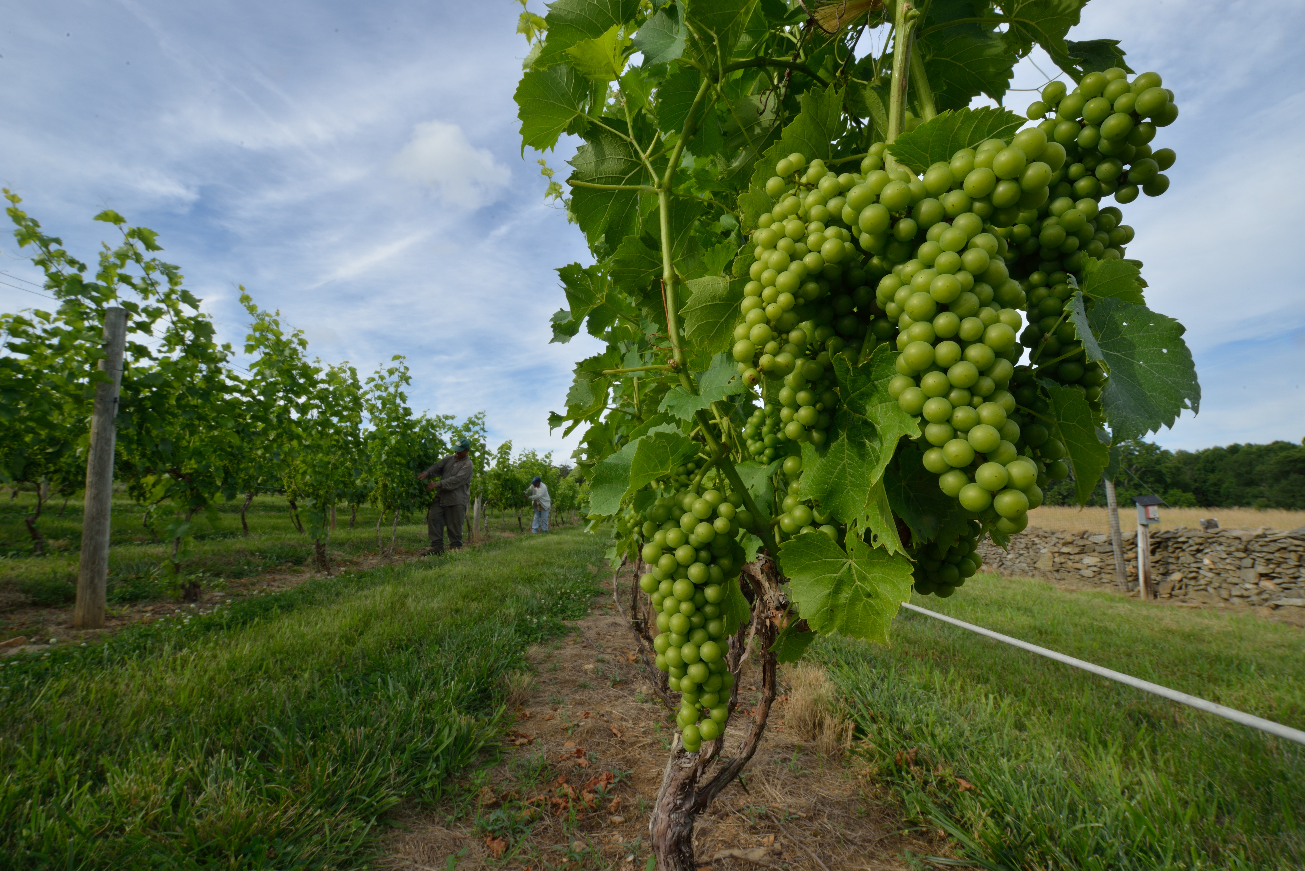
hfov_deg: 96.7
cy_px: 436
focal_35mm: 16
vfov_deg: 73.8
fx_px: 580
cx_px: 652
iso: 200
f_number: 22
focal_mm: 16
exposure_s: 1/50
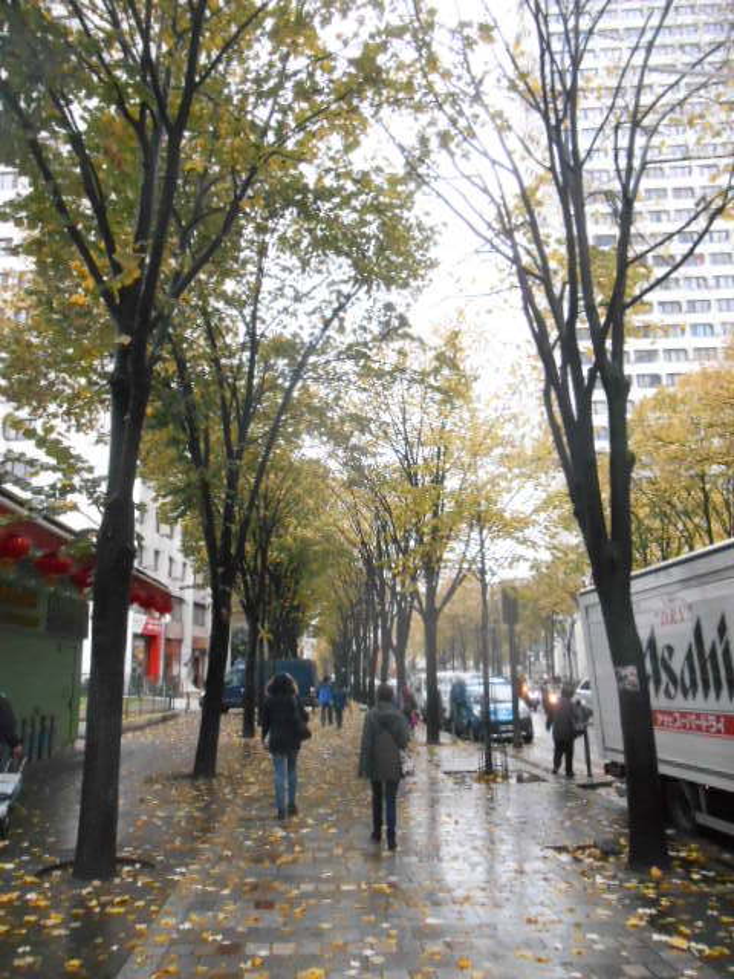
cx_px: 367
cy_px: 490
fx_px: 735
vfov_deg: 67.3
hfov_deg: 53.1
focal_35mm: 26
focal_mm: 4.7
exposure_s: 1/160
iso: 800
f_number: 3.4
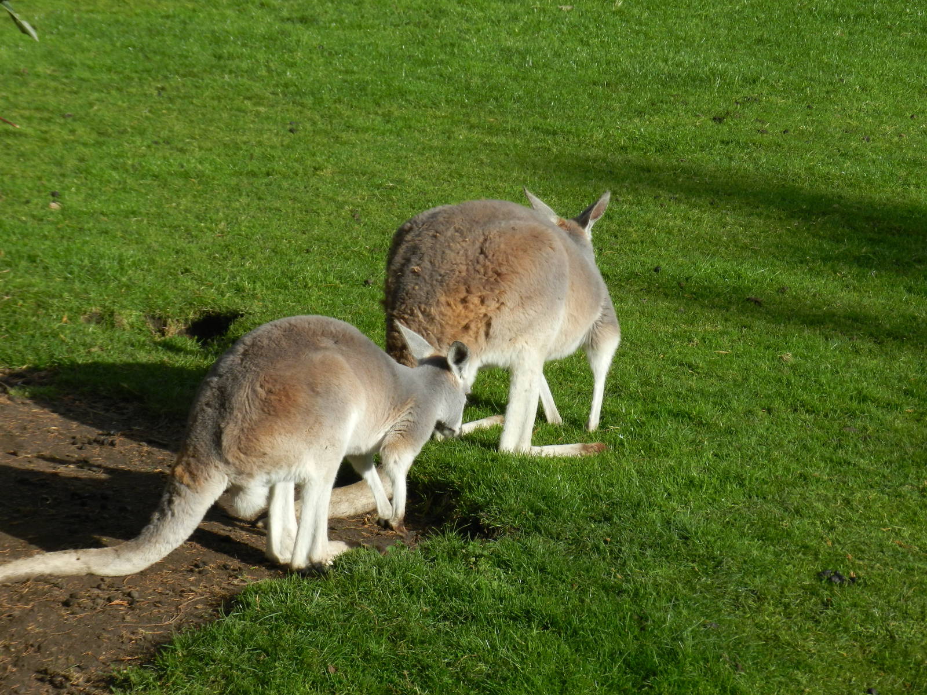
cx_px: 464
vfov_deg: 7.8
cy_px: 348
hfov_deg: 10.4
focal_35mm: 191
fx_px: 5115
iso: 160
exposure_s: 1/640
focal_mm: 34
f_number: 5.5
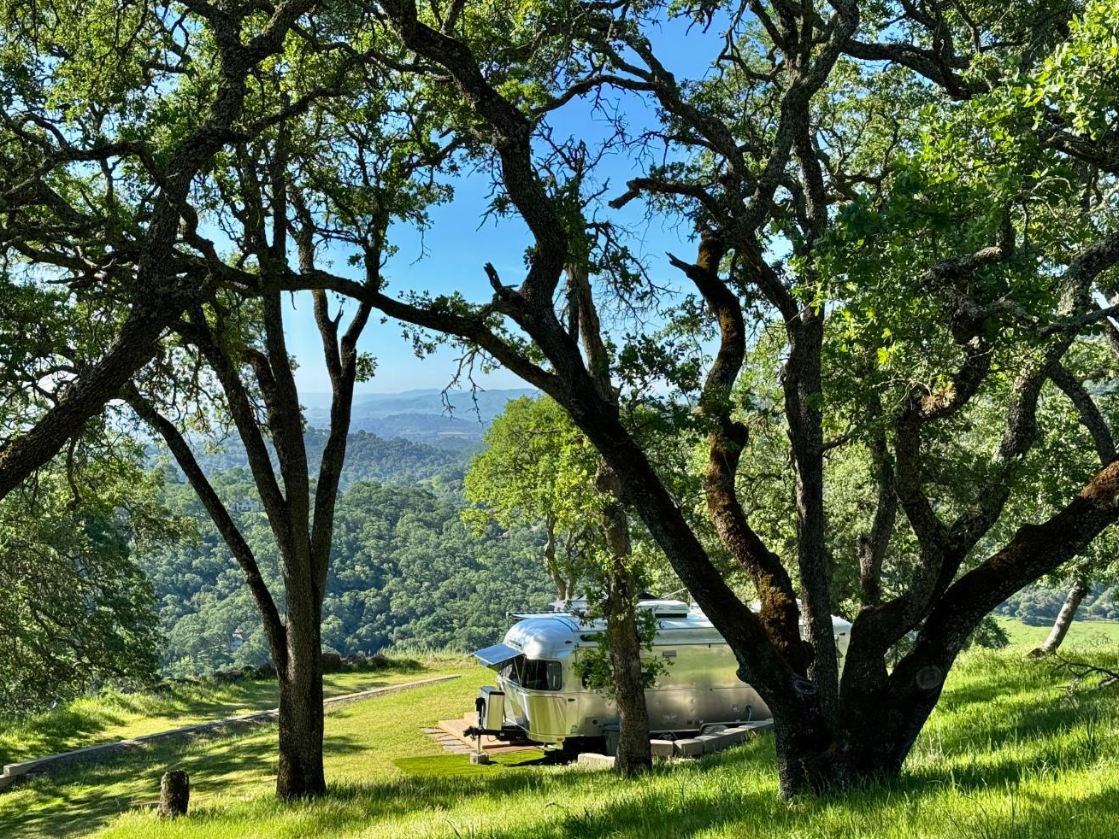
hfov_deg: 34.9
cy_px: 451
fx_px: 1778
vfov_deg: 26.6
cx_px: 481
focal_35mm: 55
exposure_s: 1/1724
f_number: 1.78
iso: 64
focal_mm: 6.76
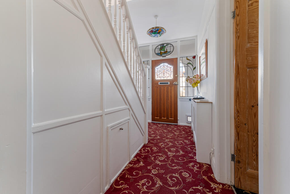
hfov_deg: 104.2
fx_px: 113
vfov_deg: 81.3
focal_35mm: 14
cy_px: 97
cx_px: 145
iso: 320
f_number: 8
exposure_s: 1/320
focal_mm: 14
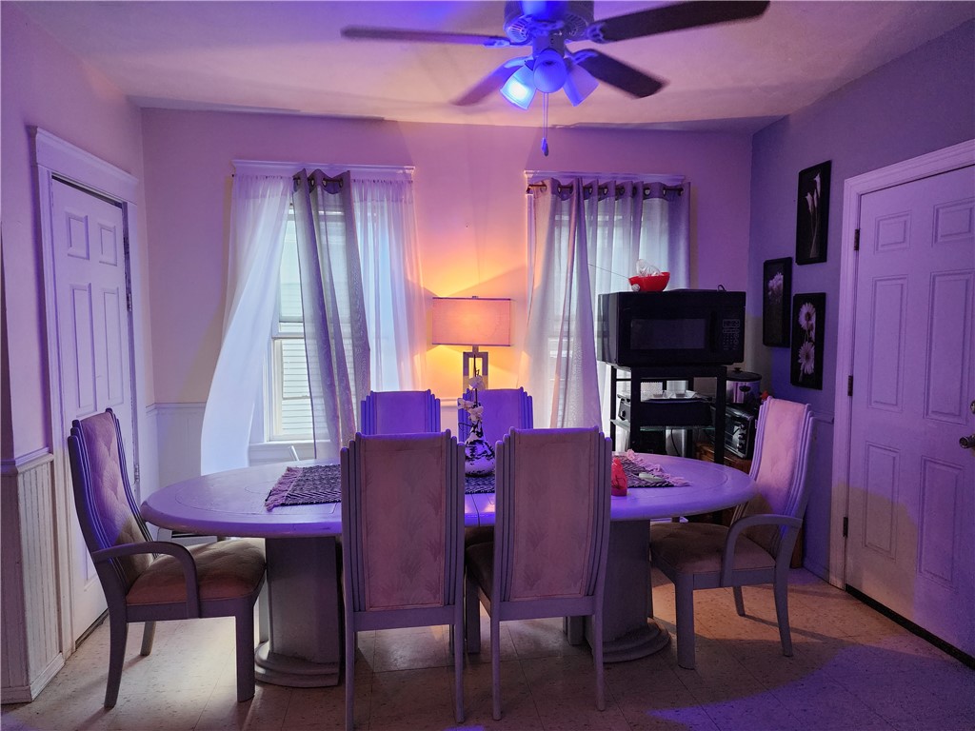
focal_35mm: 23
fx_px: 648
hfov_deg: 73.9
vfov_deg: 58.9
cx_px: 488
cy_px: 366
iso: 500
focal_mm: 6.4
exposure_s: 1/120
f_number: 1.8
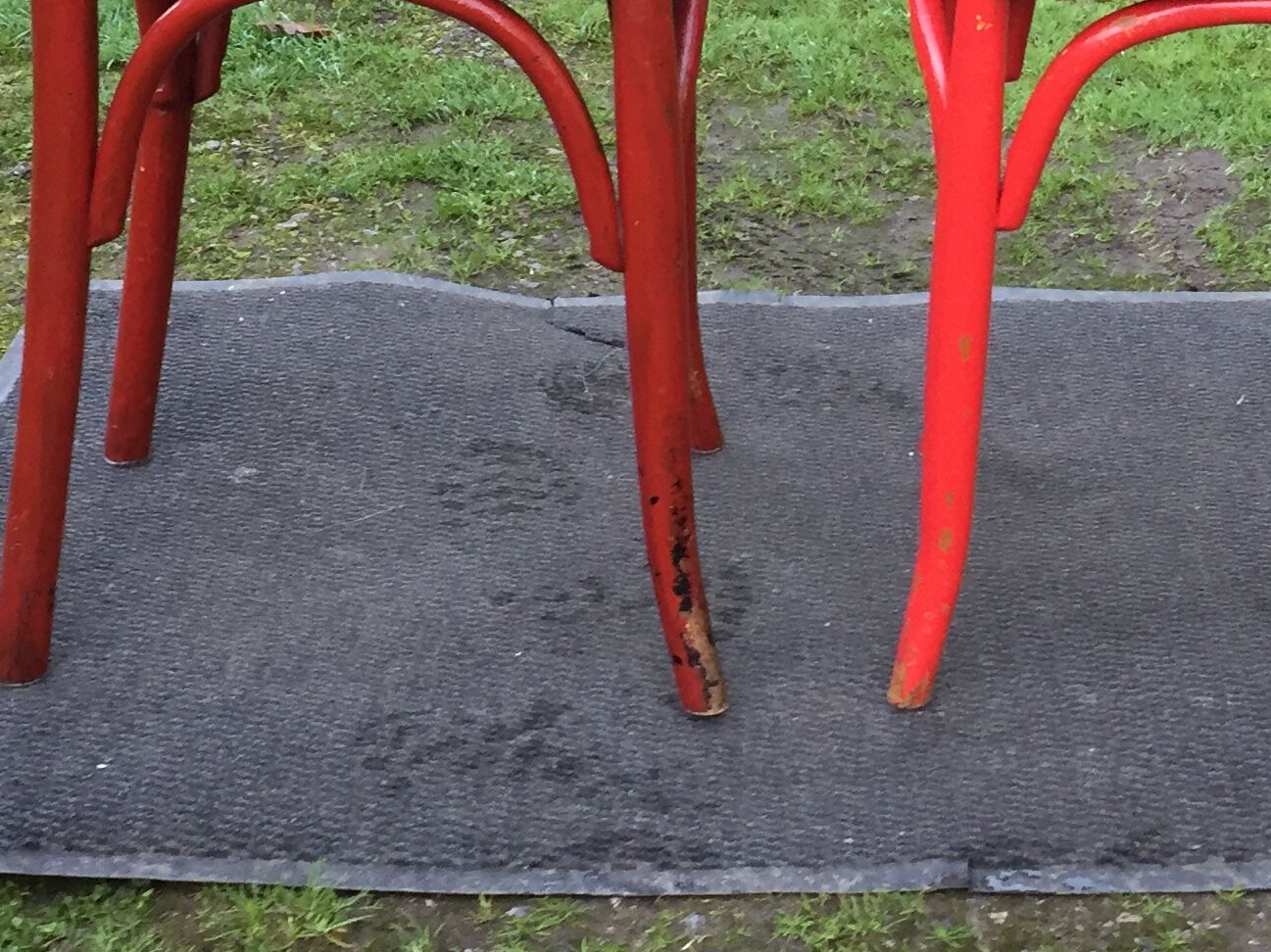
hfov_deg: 26.4
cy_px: 43
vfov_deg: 19.7
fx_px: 2680
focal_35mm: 73
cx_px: 903
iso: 125
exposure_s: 1/33
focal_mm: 4.15
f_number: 2.2
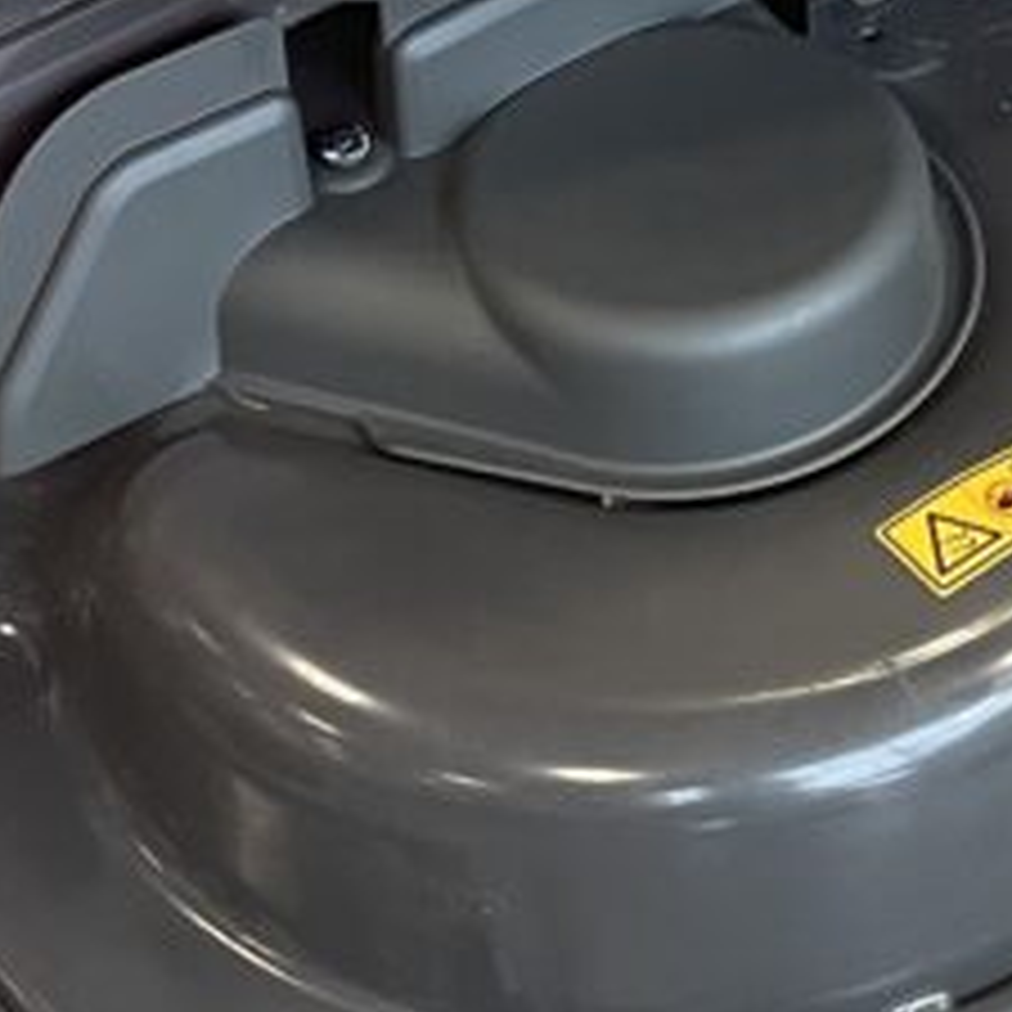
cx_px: 1008
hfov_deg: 12.7
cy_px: -1163
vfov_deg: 11.3
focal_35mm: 136
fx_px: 4498
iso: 80
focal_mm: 4.2
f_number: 1.6
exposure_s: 1/50
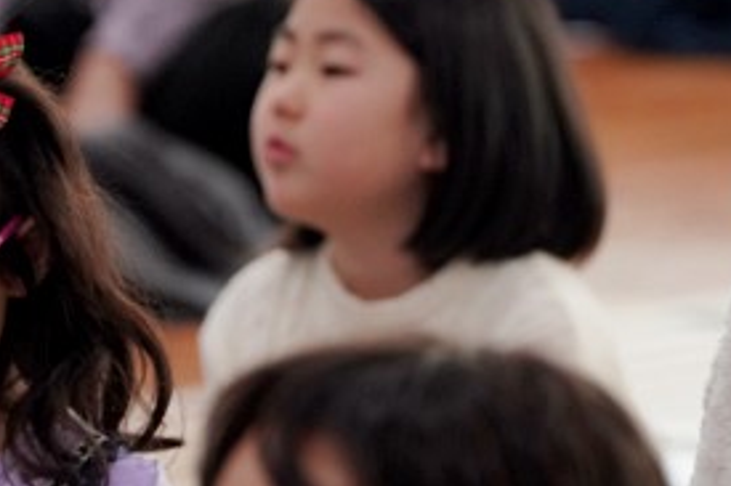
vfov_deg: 2.1
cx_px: 723
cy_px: -305
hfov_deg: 3.2
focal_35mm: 654
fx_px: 13271
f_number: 4
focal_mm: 200
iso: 1600
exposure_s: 1/250
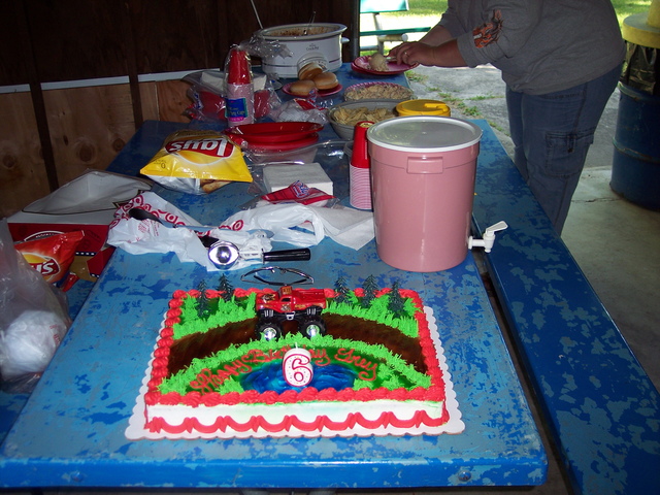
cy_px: 248
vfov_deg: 36.8
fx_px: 744
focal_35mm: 39
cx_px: 330
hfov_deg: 47.9
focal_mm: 8
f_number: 2.8
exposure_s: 1/60
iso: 100
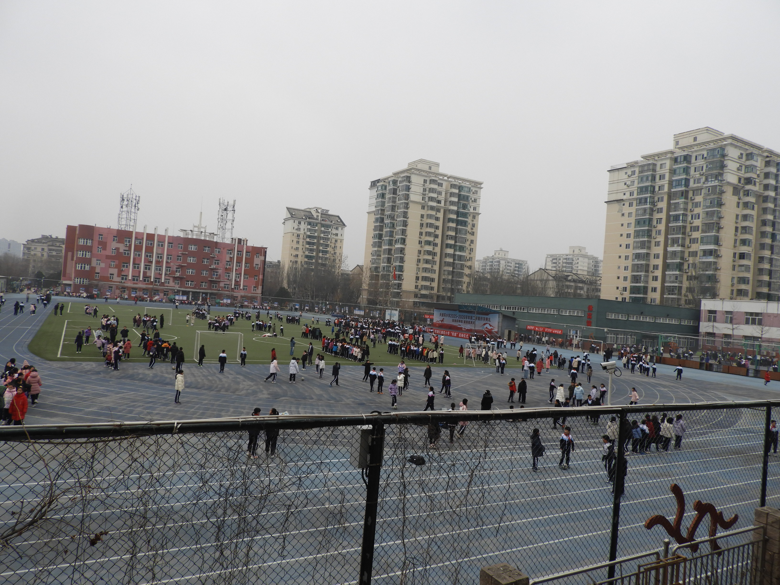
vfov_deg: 56.8
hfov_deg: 71.6
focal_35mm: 24
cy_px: 292
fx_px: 541
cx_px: 390
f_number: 3.3
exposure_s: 1/80
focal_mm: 4.3
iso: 100
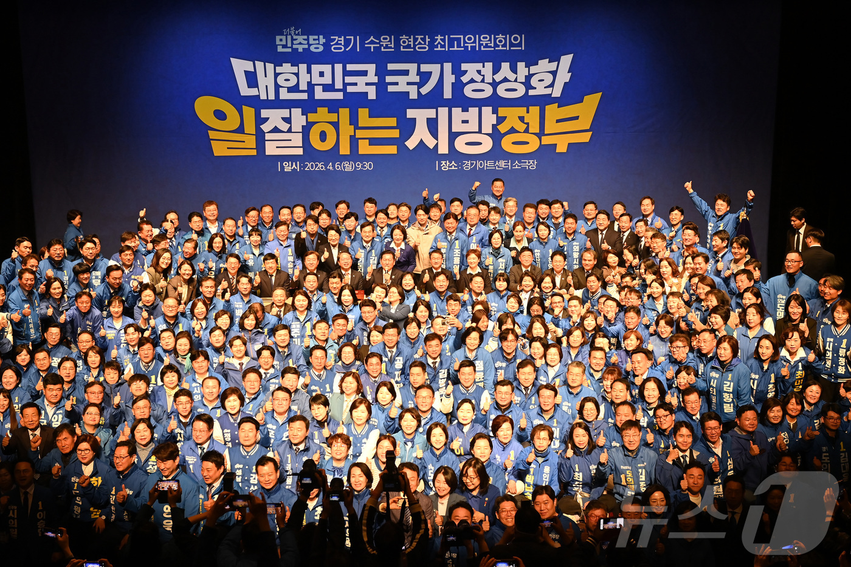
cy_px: 284
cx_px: 426
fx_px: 1324
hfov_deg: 35.6
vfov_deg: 24.2
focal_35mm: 56
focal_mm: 56
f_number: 6.3
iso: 3200
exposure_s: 1/200
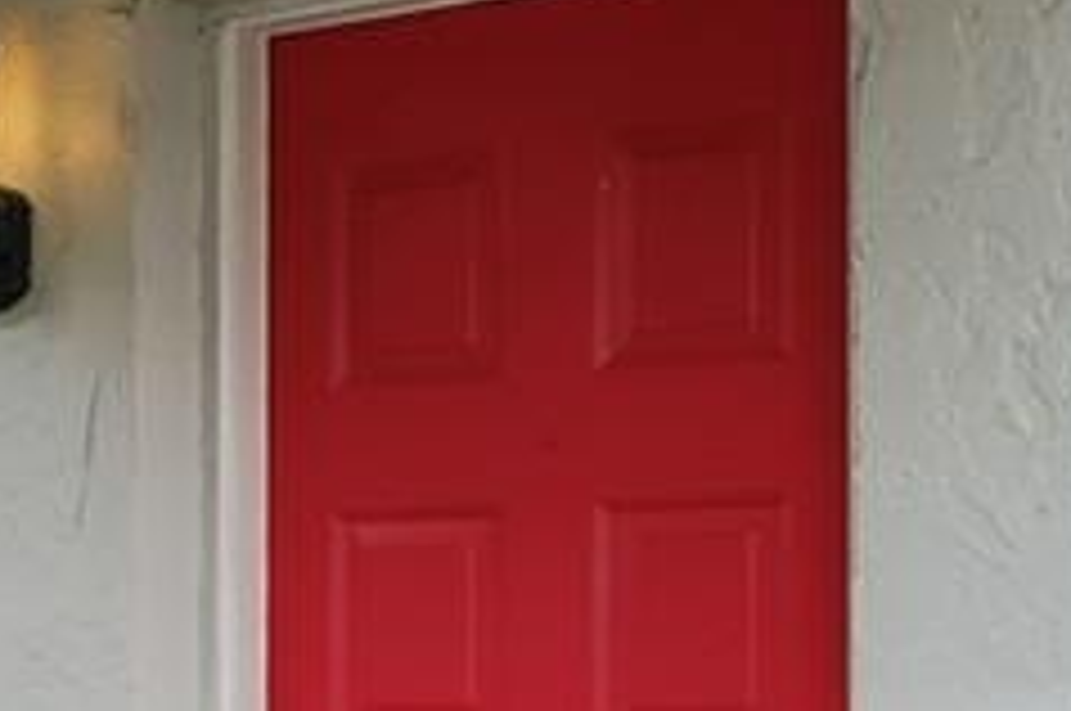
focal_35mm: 101
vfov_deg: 13.2
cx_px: -450
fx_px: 3001
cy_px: 788
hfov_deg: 18.4
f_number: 8
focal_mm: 10
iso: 400
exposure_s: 1/250
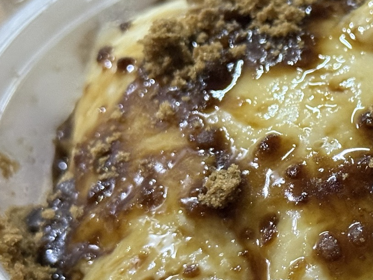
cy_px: 187
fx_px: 1304
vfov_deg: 12.2
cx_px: 352
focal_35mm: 121
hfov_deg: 16.0
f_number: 1.78
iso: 400
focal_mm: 6.76
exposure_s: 1/33
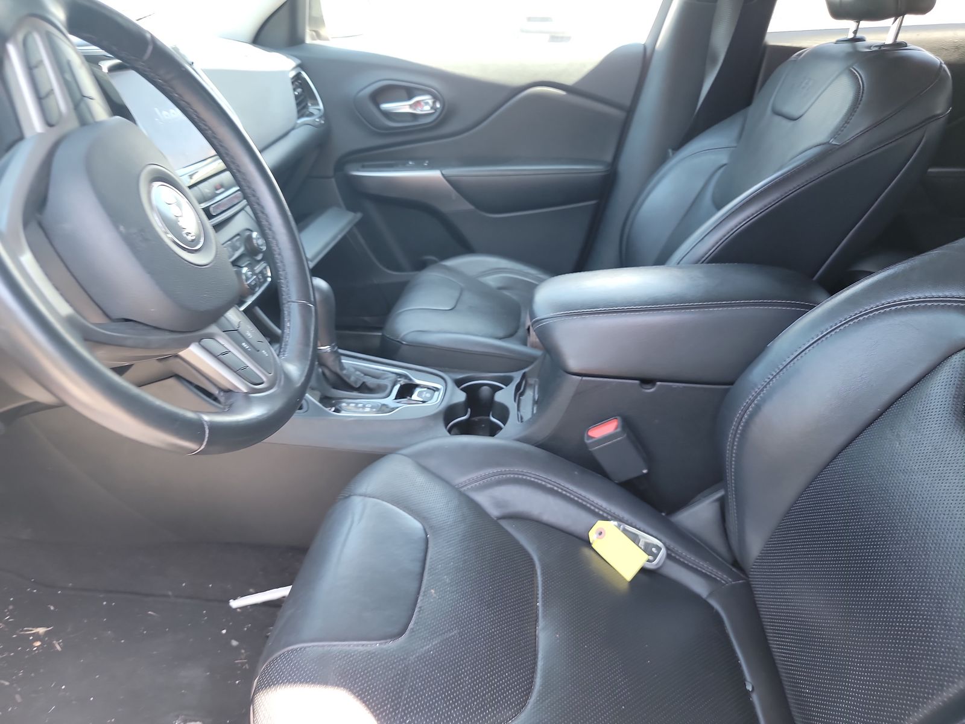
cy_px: 362
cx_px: 482
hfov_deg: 71.6
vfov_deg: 56.8
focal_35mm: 24
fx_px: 669
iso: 185
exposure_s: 1/59
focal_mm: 6.7
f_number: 1.8
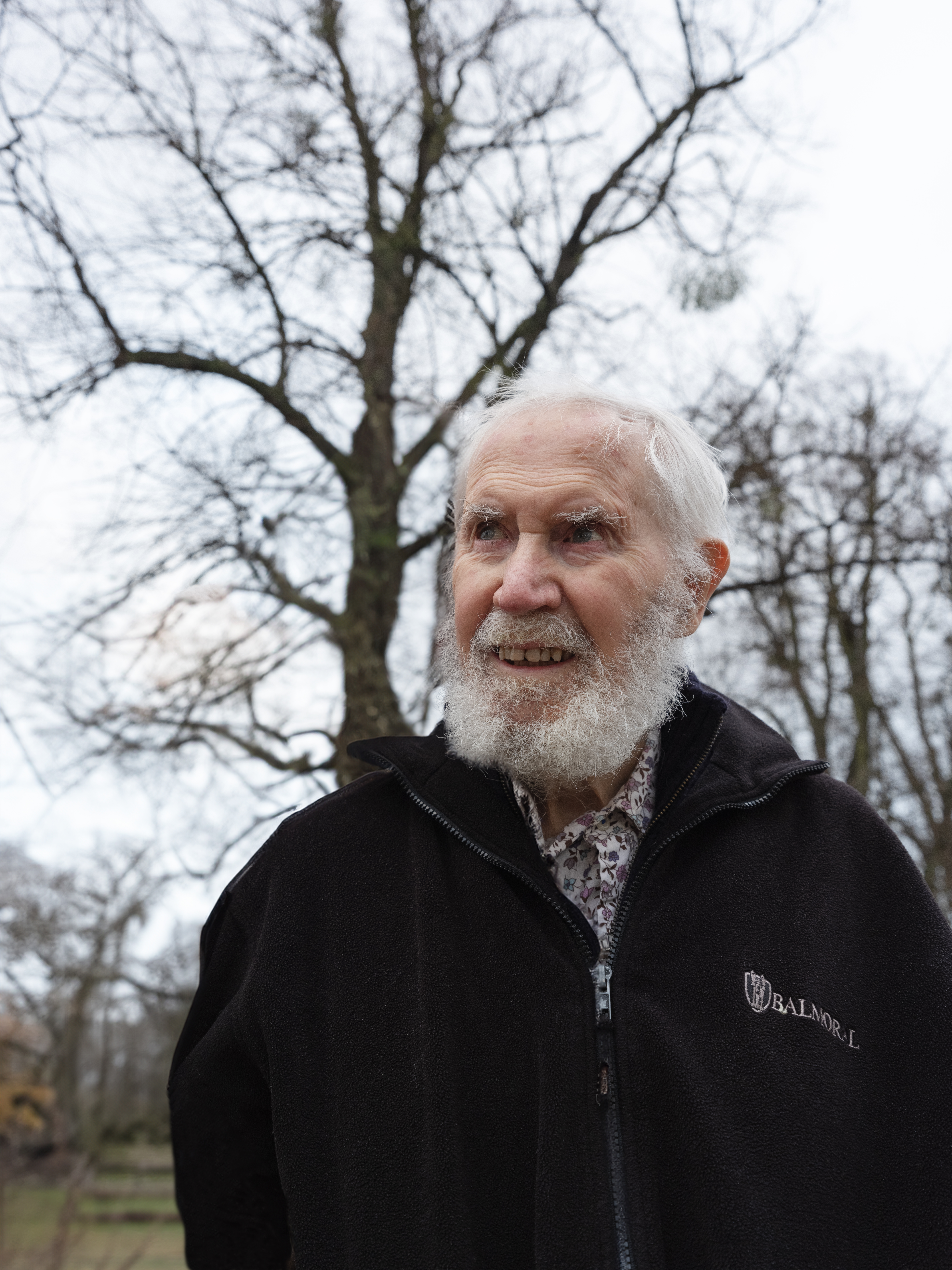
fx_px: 1027
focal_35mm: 28
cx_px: 476
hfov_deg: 49.7
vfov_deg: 63.4
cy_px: 635
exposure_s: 1/125
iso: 500
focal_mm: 35
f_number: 5.6
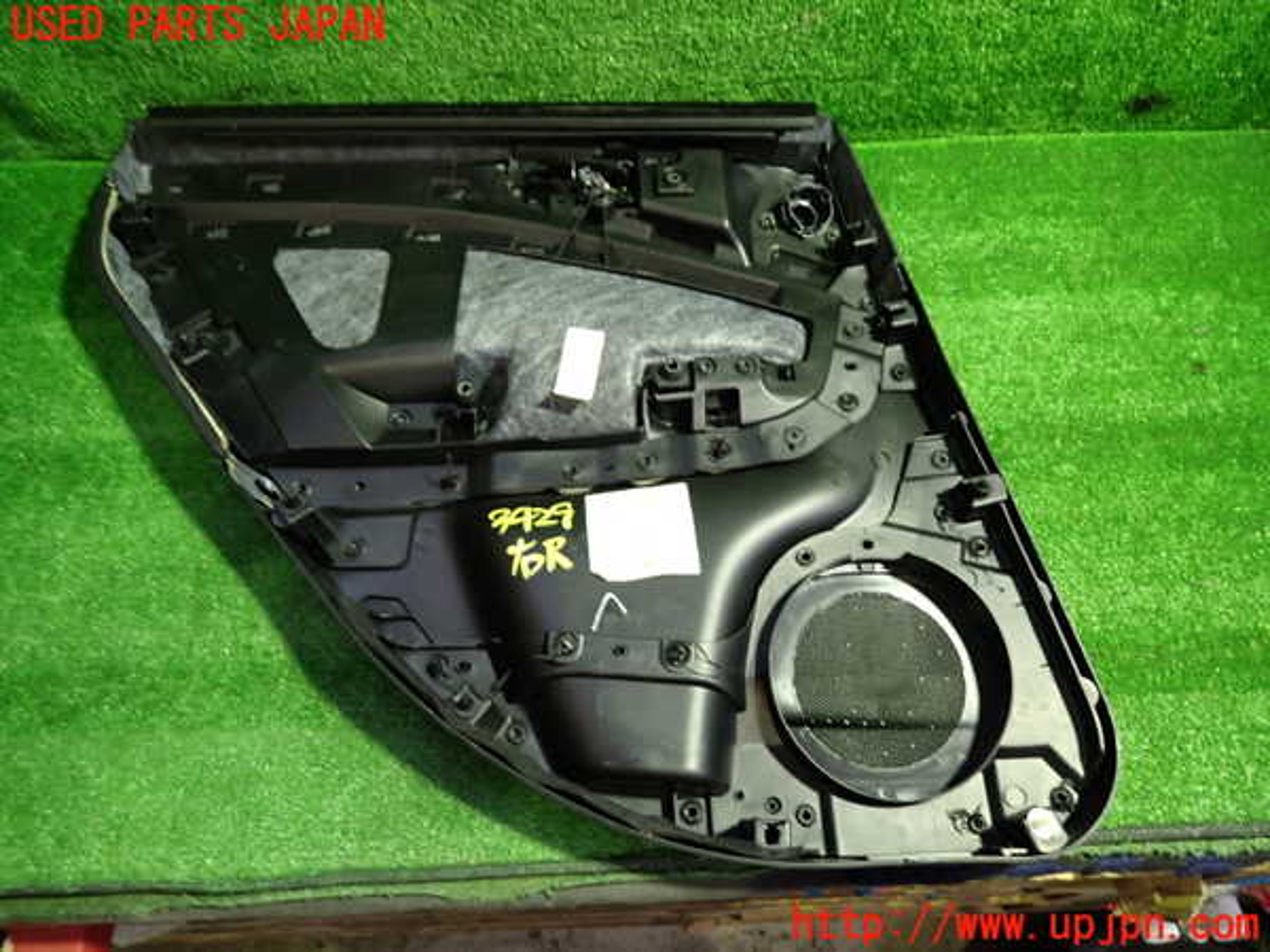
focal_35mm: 25
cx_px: 635
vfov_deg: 54.9
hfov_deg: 69.4
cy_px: 476
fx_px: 917
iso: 320
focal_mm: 4.5
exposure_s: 1/30
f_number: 2
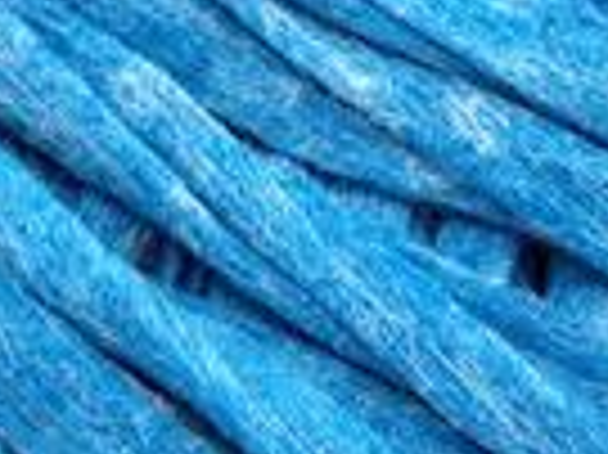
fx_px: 4370
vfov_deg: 5.9
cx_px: 441
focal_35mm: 249
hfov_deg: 8.0
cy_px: 596
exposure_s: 1/49
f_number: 2.9
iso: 200
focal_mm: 17.25
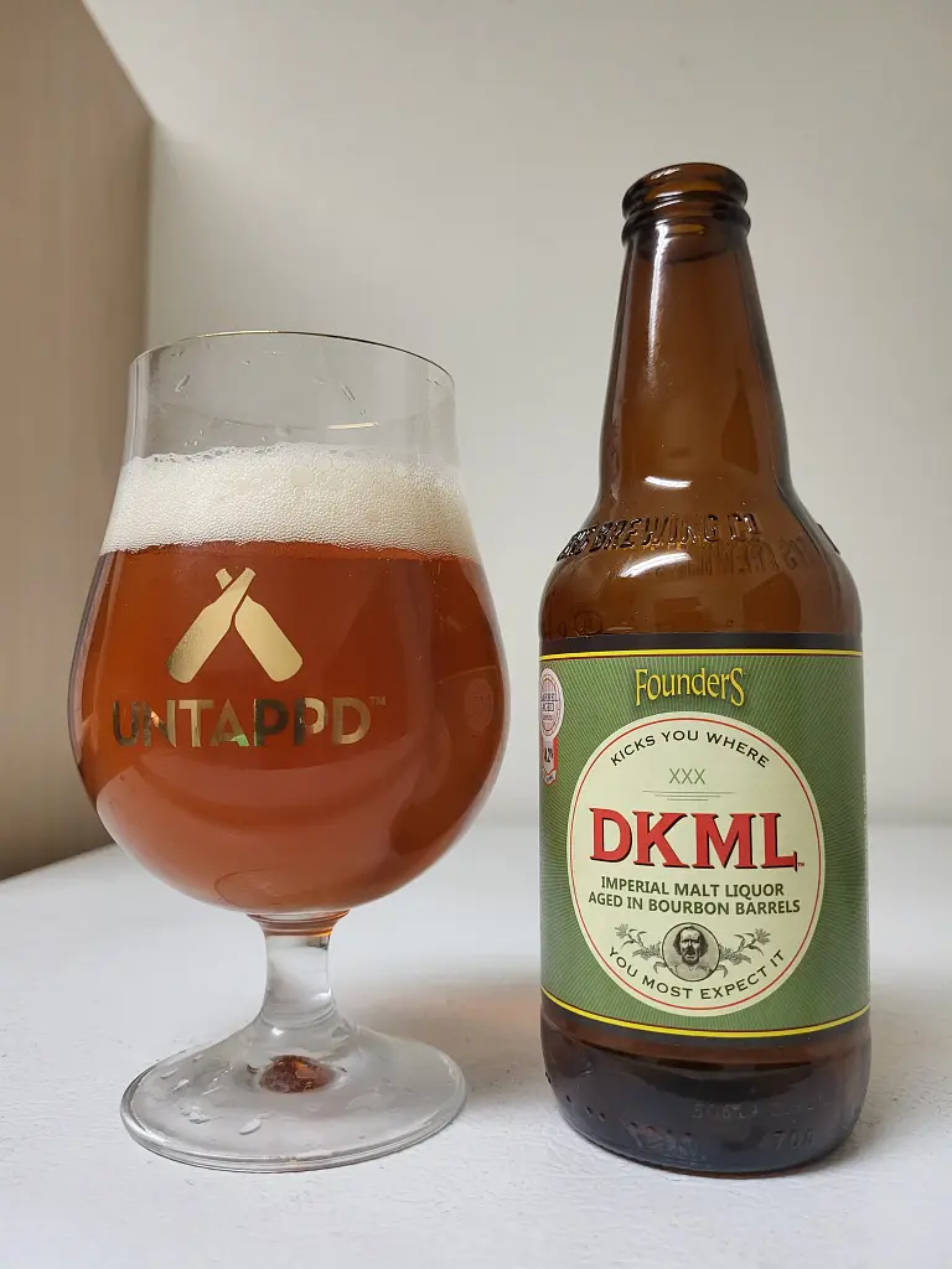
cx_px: 476
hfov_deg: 53.1
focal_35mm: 26
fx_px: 953
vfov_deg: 67.3
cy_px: 634
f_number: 1.8
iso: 320
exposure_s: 1/120
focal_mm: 5.4
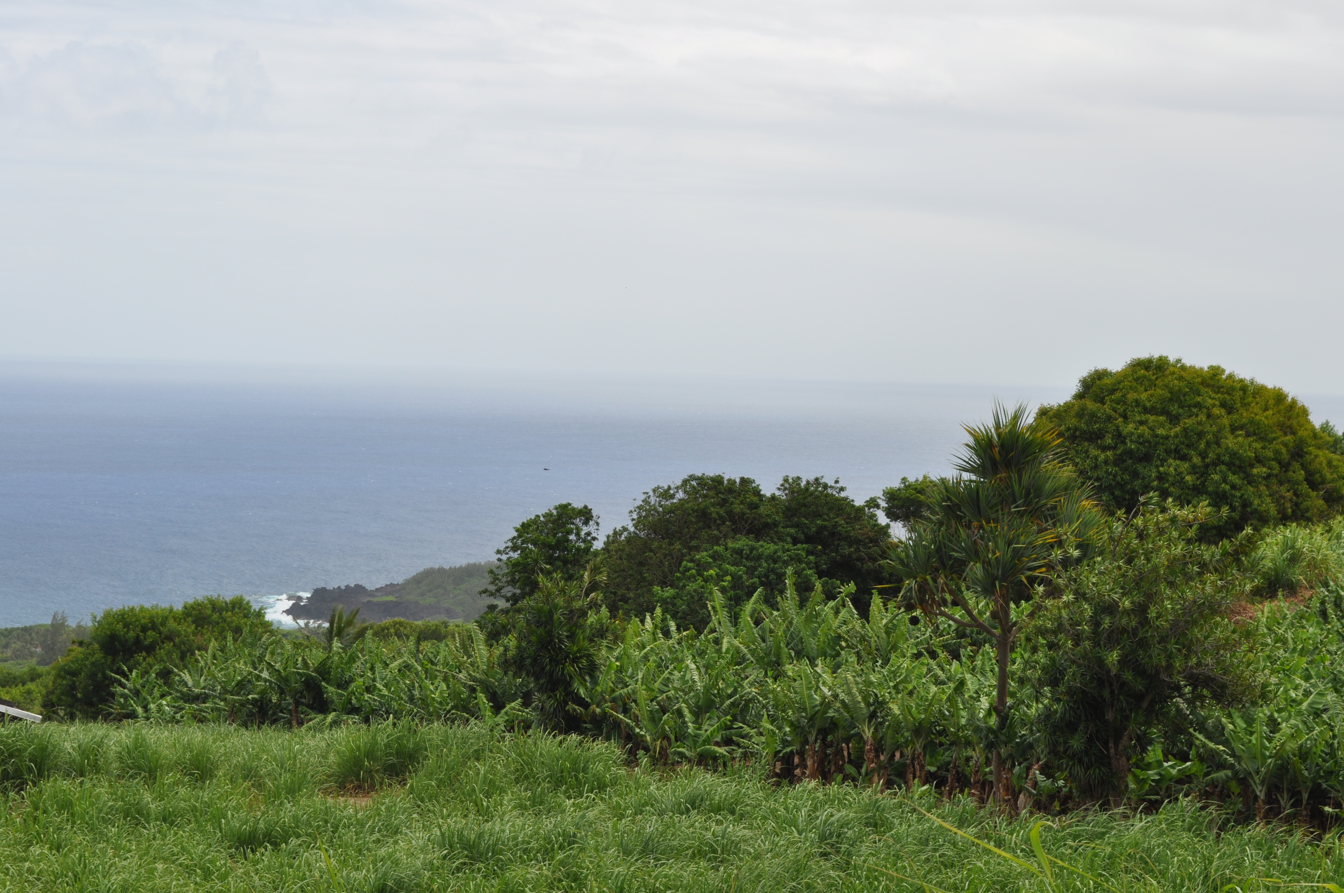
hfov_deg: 24.6
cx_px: 672
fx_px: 3076
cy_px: 446
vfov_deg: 16.5
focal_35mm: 82
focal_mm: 55
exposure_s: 1/200
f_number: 13
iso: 200
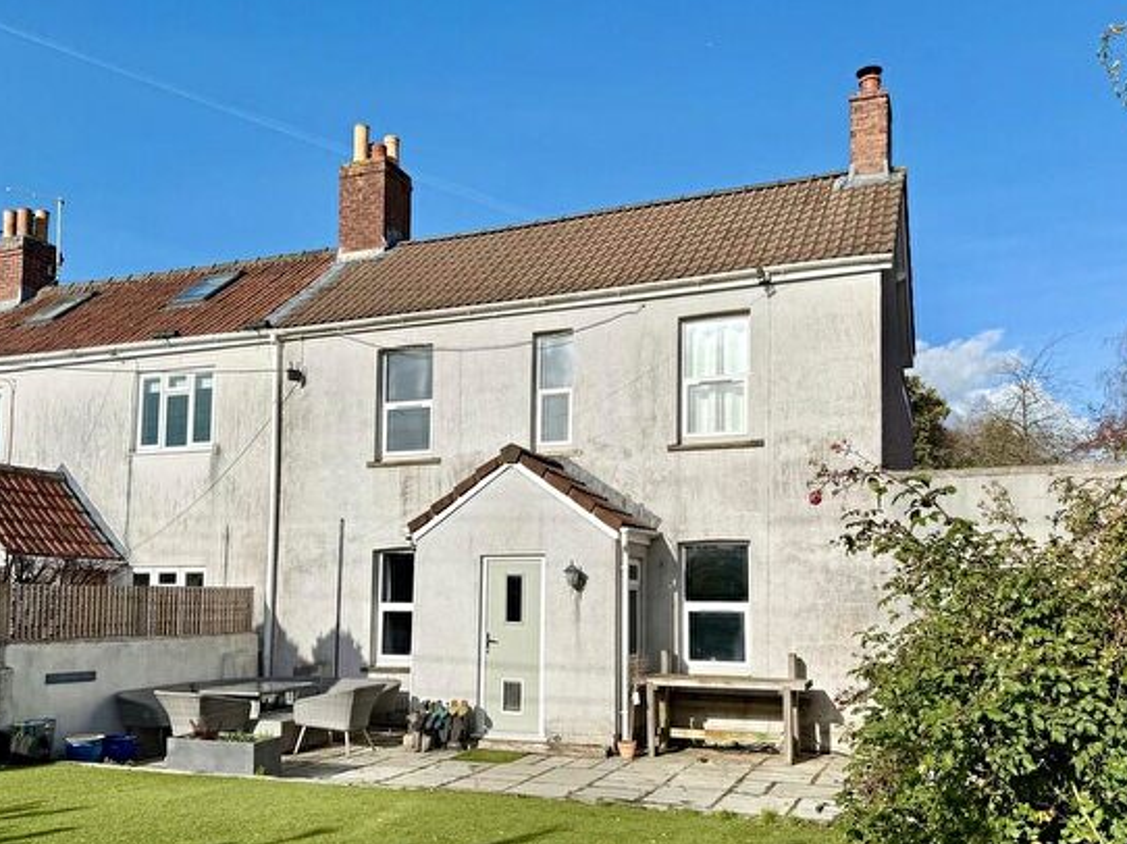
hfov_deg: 58.4
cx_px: 551
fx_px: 1009
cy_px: 512
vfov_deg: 45.1
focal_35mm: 31
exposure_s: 1/10309
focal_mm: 6.76
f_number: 1.78
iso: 80
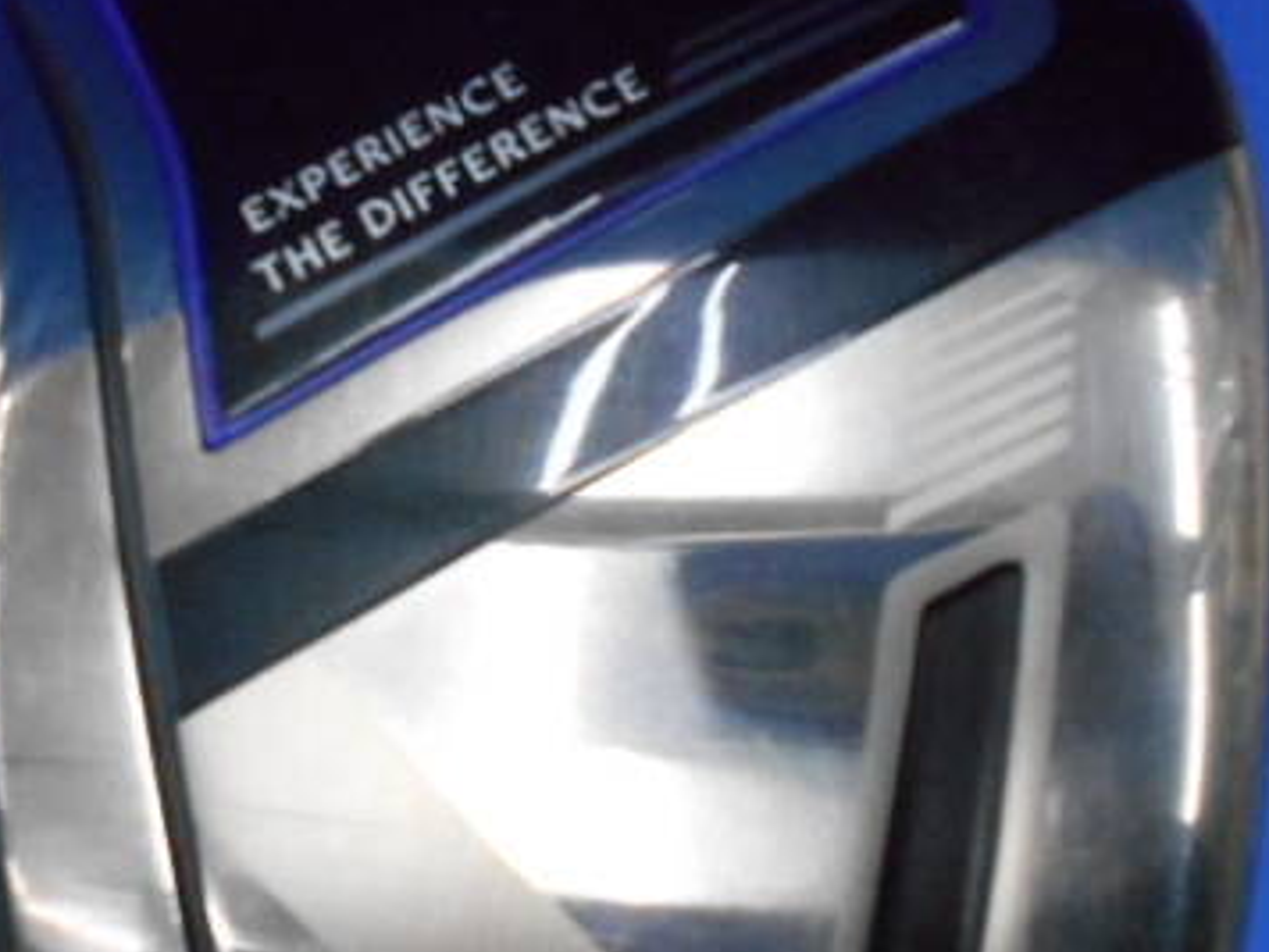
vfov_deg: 27.0
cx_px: 463
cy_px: 581
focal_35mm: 54
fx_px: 1980
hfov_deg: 35.3
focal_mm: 5.1
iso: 800
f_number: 3.4
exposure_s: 1/125
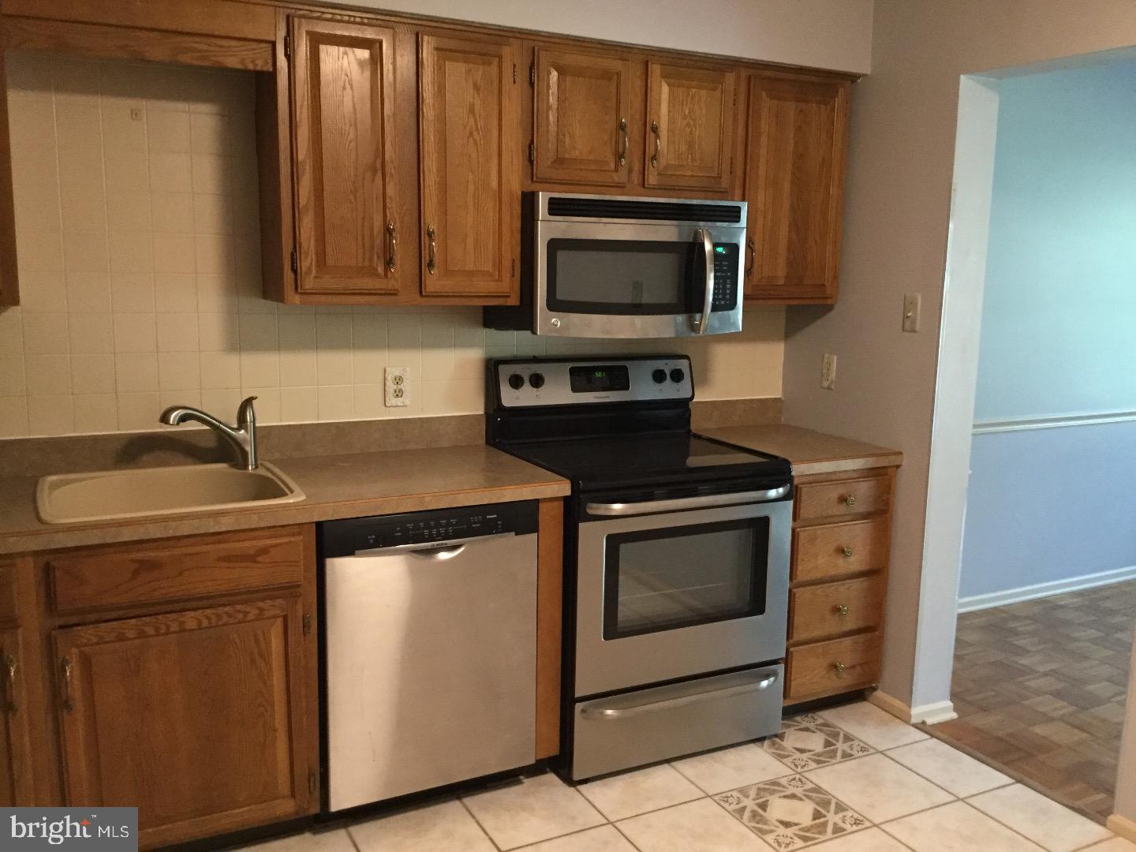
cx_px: 568
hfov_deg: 58.4
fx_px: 1017
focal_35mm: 31
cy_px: 426
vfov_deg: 45.4
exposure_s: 1/17
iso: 200
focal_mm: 3.3
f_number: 2.4
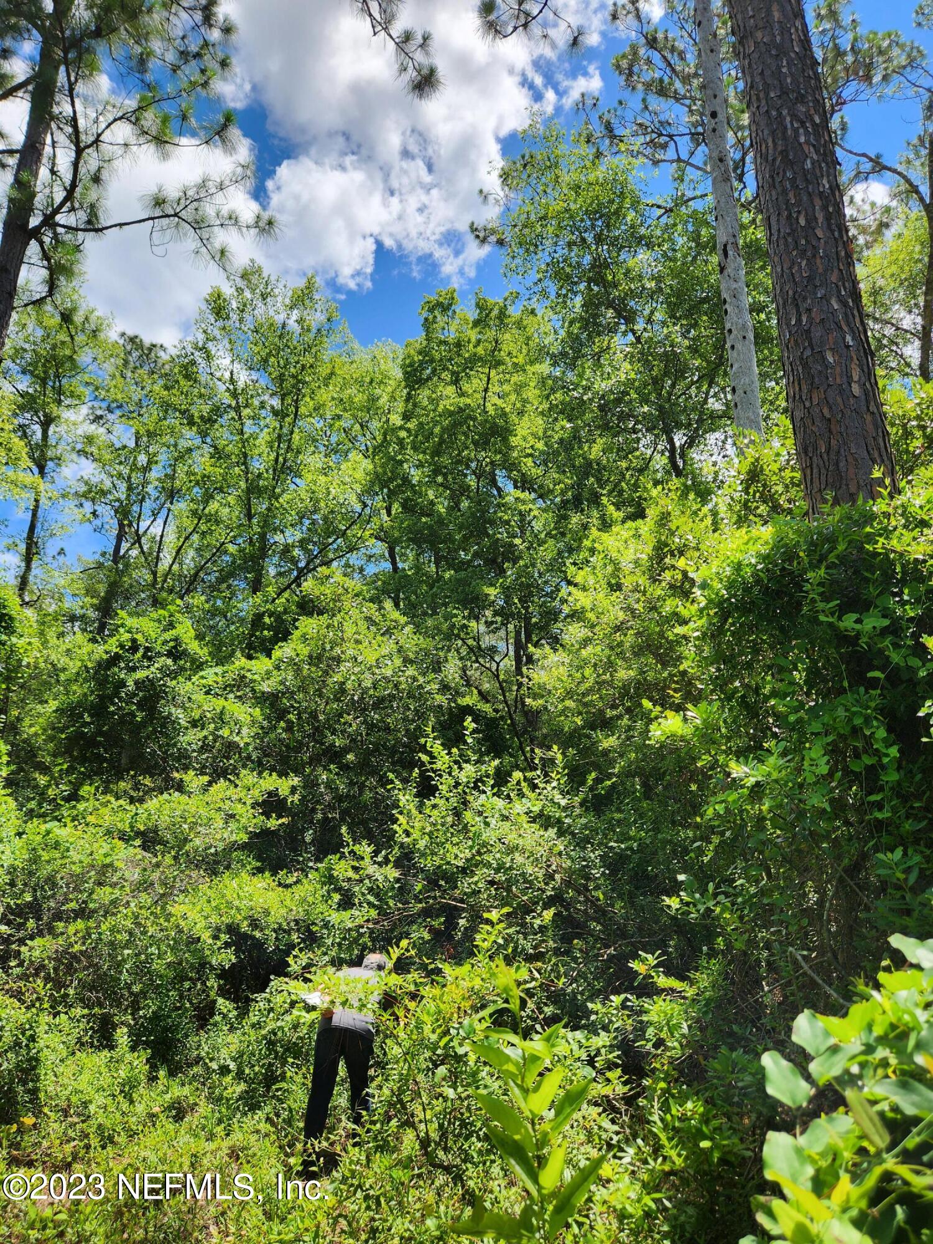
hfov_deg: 58.9
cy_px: 622
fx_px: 827
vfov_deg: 73.9
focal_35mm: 23
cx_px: 466
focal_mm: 5.4
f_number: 1.8
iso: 20
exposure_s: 1/1228
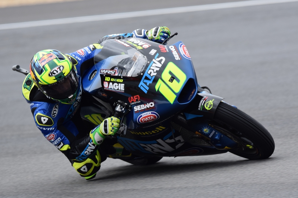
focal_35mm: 900
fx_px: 7448
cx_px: 149
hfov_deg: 2.3
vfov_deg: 1.5
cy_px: 99
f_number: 5.6
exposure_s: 1/1250
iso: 400
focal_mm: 600
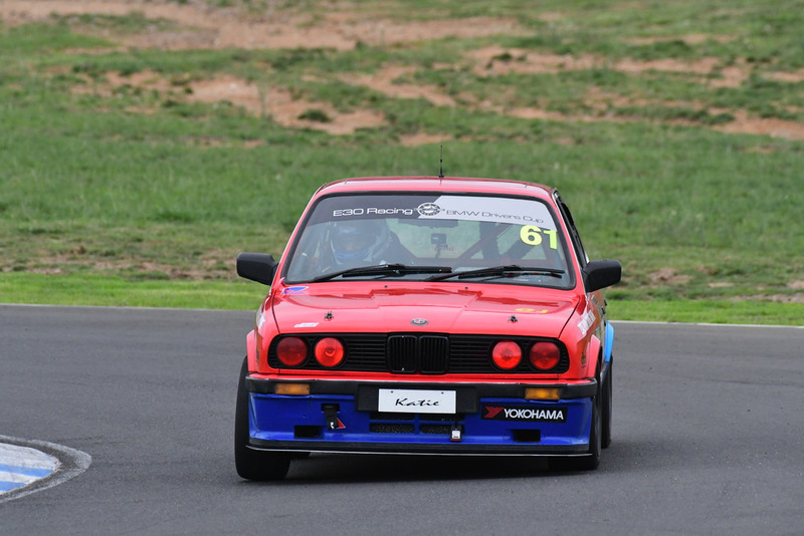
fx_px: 16755
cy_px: 268
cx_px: 402
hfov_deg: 2.7
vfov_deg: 1.8
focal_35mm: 750
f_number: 9
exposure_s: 1/640
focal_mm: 500
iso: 2000
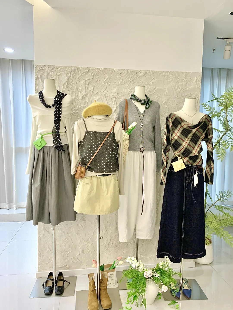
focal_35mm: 26
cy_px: 155
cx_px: 116
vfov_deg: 67.3
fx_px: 233
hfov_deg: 53.1
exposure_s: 1/80
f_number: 1.8
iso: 100
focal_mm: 4.25
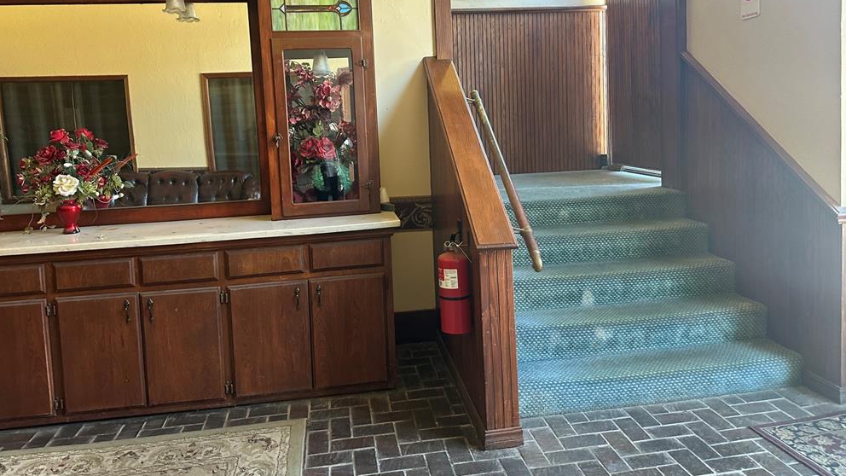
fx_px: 606
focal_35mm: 27
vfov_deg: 42.4
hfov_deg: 69.9
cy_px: 166
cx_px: 415
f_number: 1.78
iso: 250
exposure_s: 1/60
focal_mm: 6.86
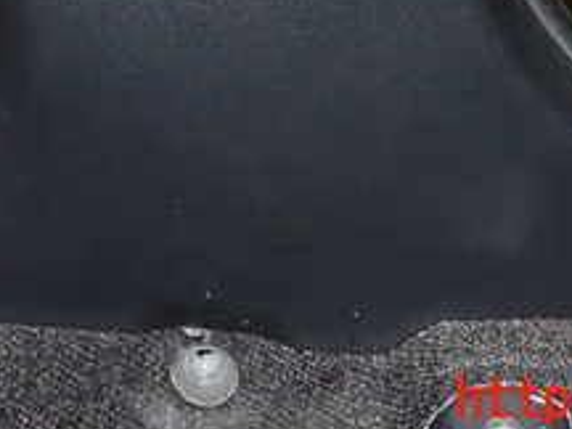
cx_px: 260
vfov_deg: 15.6
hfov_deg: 22.0
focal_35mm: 89
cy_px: -162
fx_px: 1471
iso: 800
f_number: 7.1
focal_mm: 5.79
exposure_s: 1/30
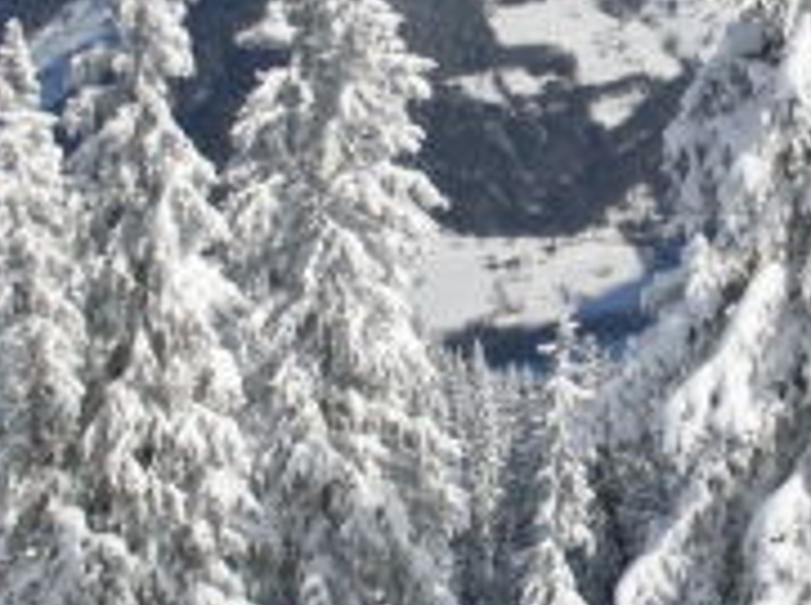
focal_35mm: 101
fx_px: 2362
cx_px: 654
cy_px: 184
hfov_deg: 19.3
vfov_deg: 14.6
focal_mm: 6.3
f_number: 8.4
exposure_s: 1/500
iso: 80
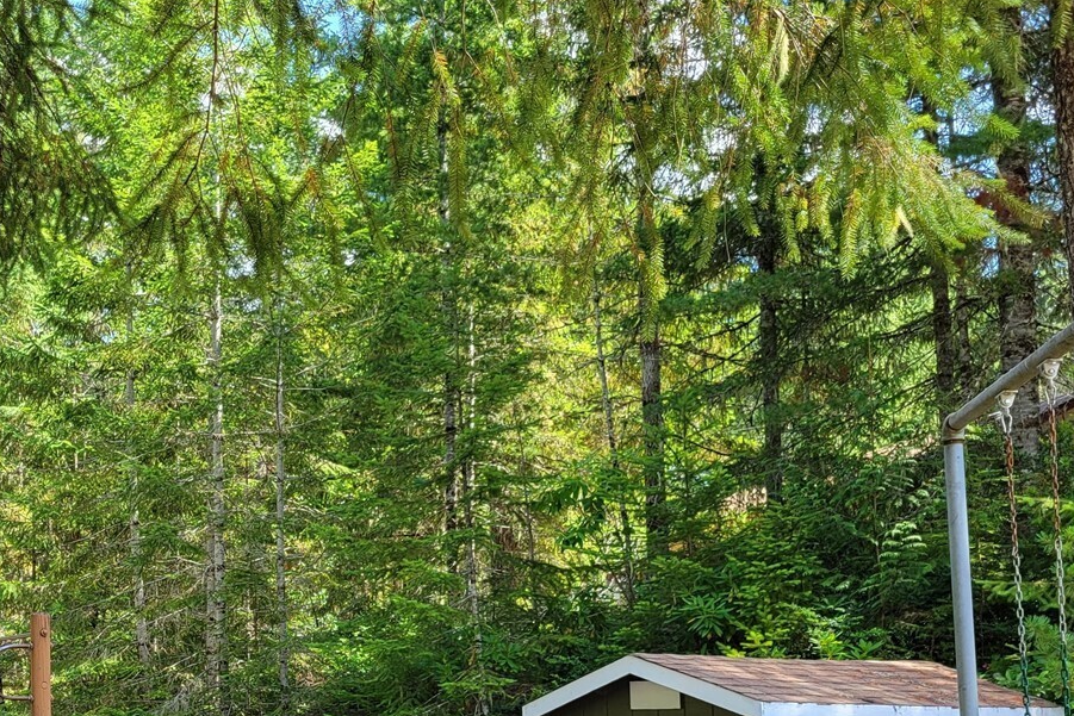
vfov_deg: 27.3
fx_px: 1432
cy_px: 615
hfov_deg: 38.6
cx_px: 132
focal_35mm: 48
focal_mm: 5.4
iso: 40
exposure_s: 1/234
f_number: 1.8
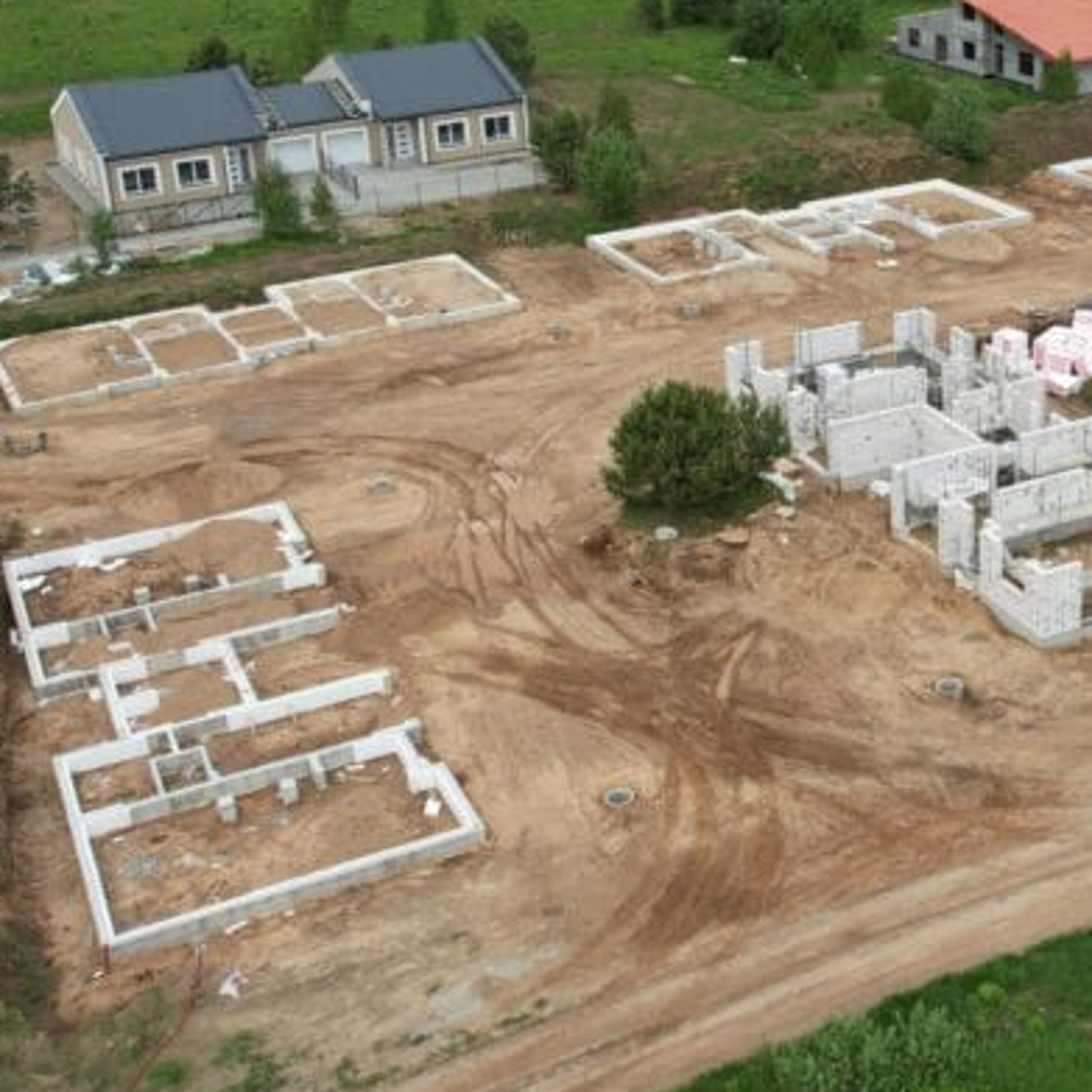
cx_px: 1008
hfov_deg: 32.7
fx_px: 1749
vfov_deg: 34.4
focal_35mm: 49
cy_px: 378
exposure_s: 1/1500
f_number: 2.8
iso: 100
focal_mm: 8.38
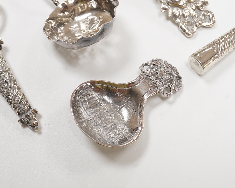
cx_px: 126
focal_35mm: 51
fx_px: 355
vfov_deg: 29.7
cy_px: 94
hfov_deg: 36.6
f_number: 14
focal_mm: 30
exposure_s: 1/100
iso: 2500
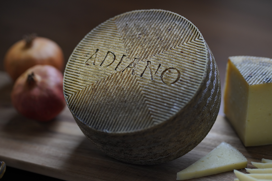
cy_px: 90
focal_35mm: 85
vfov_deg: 16.1
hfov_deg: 23.9
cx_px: 136
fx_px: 642
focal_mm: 85
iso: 1000
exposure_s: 1/500
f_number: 2
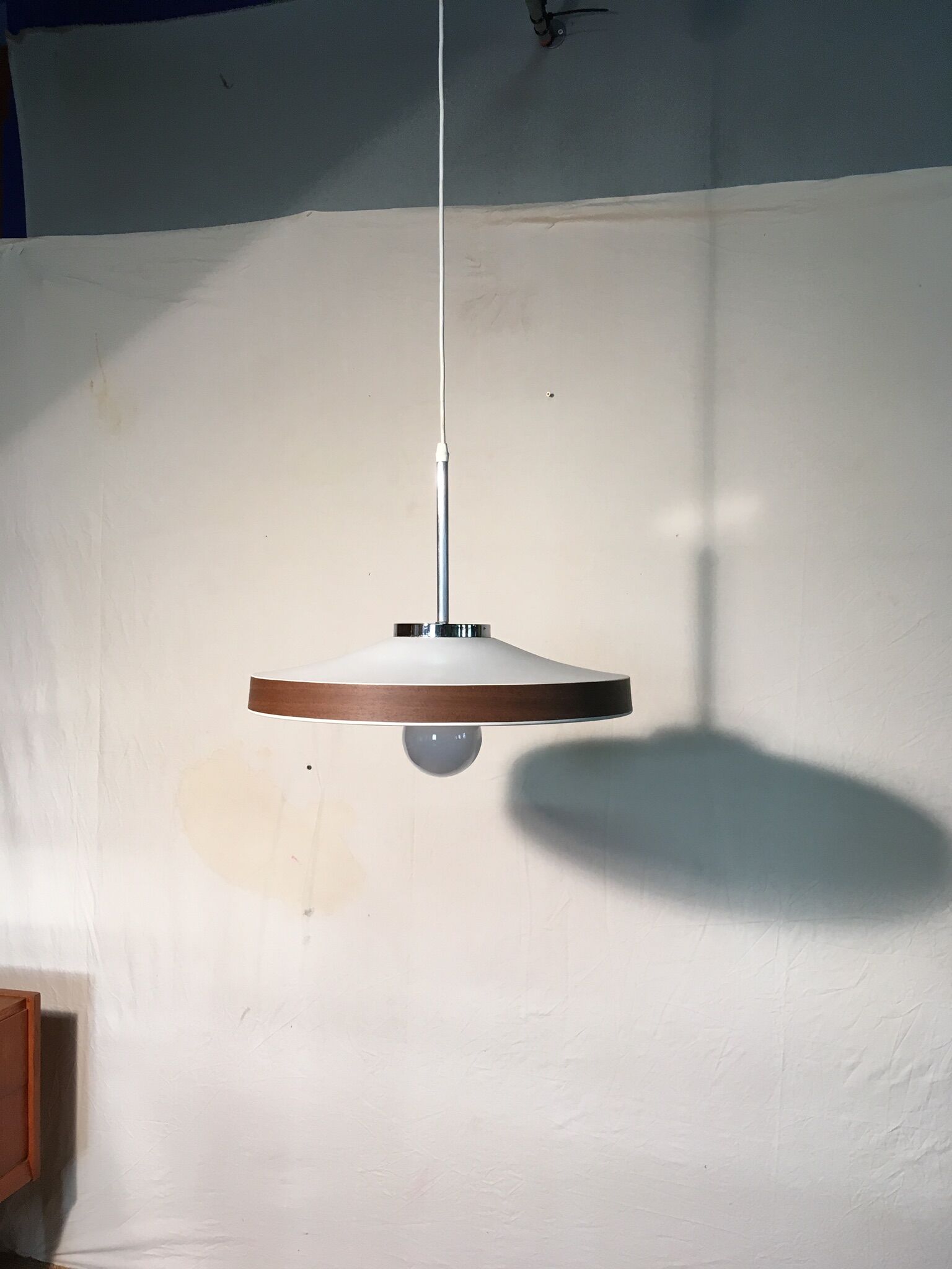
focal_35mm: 29
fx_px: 1063
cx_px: 476
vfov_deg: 61.7
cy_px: 634
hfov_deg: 48.2
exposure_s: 1/33
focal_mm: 4.15
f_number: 2.2
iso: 50
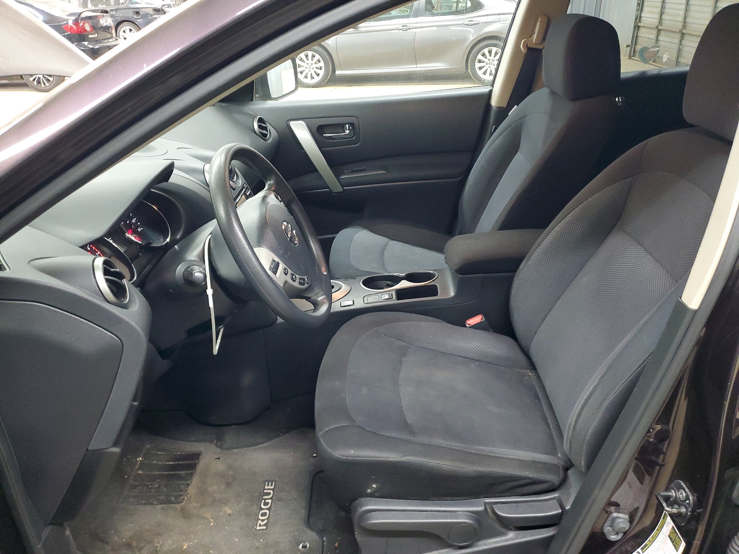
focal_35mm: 26
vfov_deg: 53.1
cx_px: 370
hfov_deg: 67.3
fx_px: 555
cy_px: 277
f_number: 1.5
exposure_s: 1/40
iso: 292
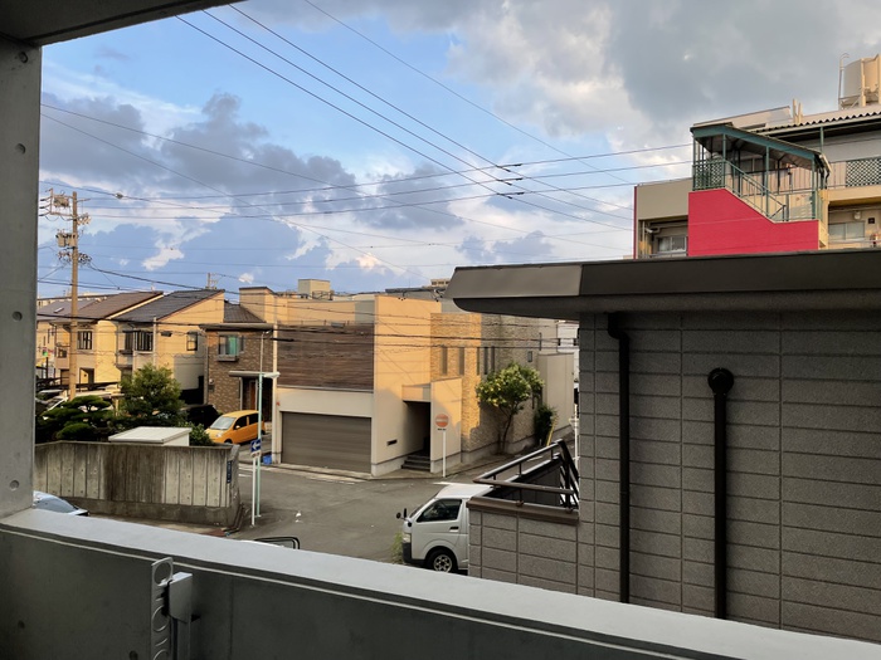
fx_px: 662
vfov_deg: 53.1
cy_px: 330
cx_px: 440
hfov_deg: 67.3
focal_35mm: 26
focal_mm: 4.2
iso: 32
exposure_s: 1/578
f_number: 1.6
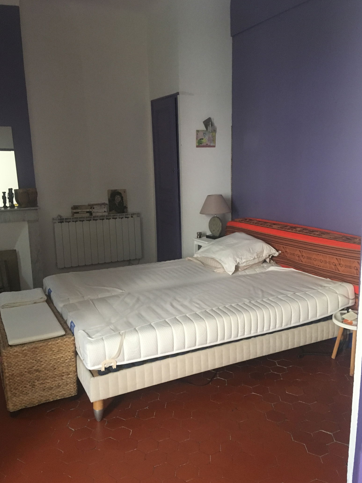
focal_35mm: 30
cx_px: 183
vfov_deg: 60.0
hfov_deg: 46.8
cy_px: 247
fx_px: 418
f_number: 2.2
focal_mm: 4.15
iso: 200
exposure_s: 1/17
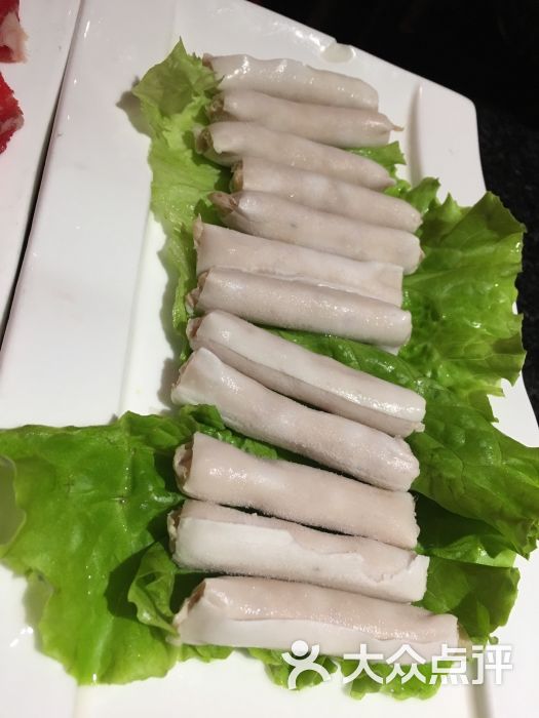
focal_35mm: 29
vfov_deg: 61.7
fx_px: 602
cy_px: 359
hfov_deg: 48.2
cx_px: 270
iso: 64
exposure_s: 1/33
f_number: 2.2
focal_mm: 4.15
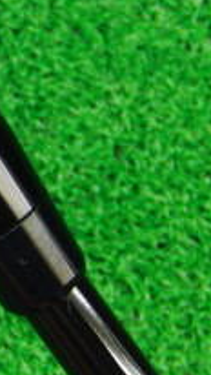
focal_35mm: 125
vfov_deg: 16.8
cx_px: -311
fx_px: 1242
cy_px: 0
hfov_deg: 8.7
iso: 400
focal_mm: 6.42
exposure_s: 1/25
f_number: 3.6
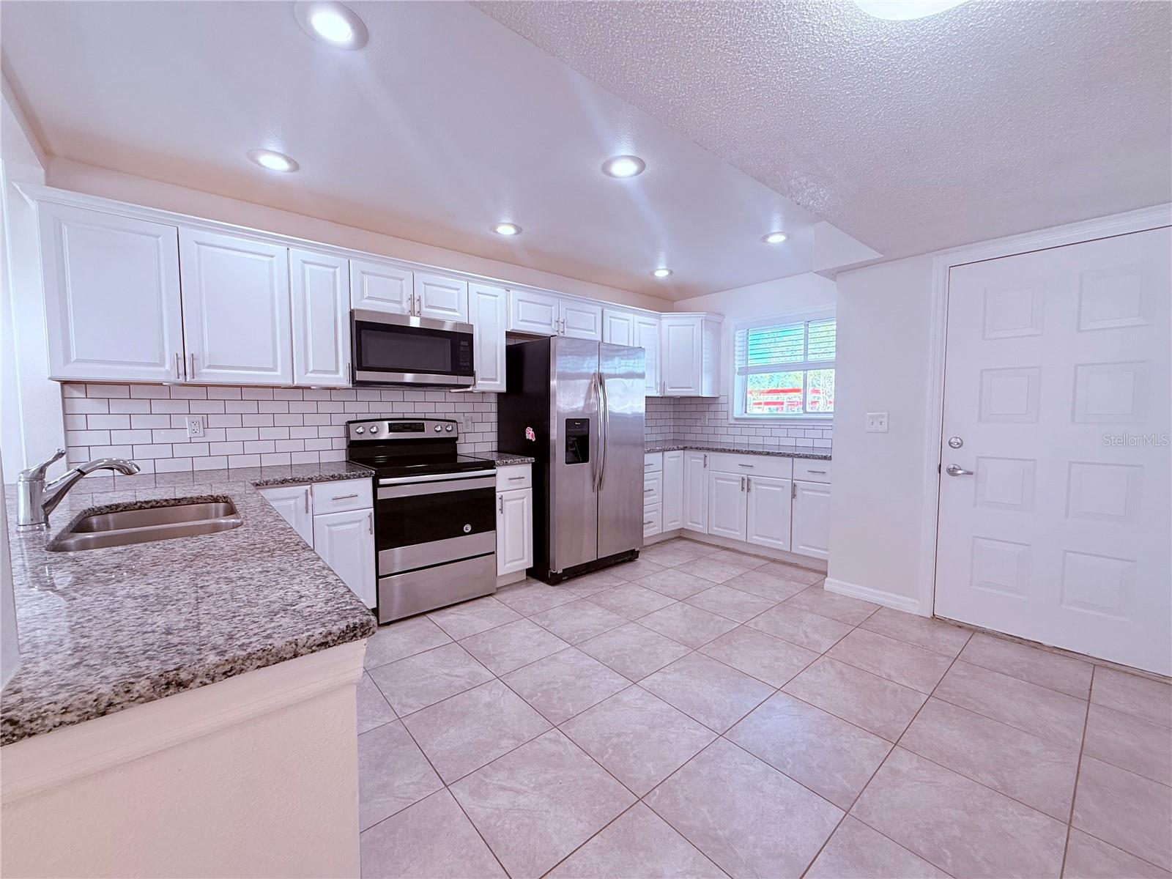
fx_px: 474
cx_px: 586
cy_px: 440
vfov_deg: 85.7
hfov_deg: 102.1
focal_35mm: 14
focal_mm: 2.22
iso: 125
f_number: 2.2
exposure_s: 1/120
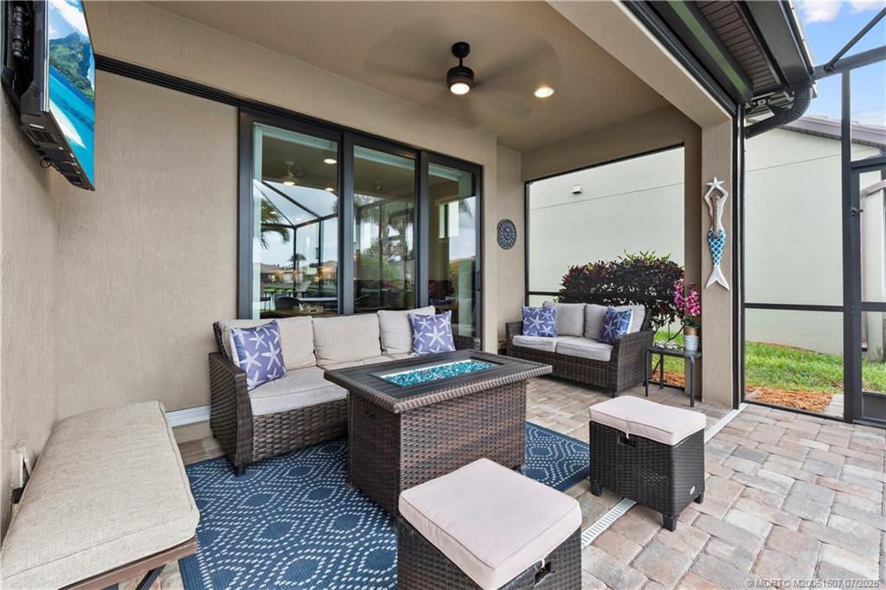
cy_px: 295
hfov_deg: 100.4
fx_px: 369
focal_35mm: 15
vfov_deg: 77.3
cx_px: 443
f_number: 9
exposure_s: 1/5
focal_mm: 10
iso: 100
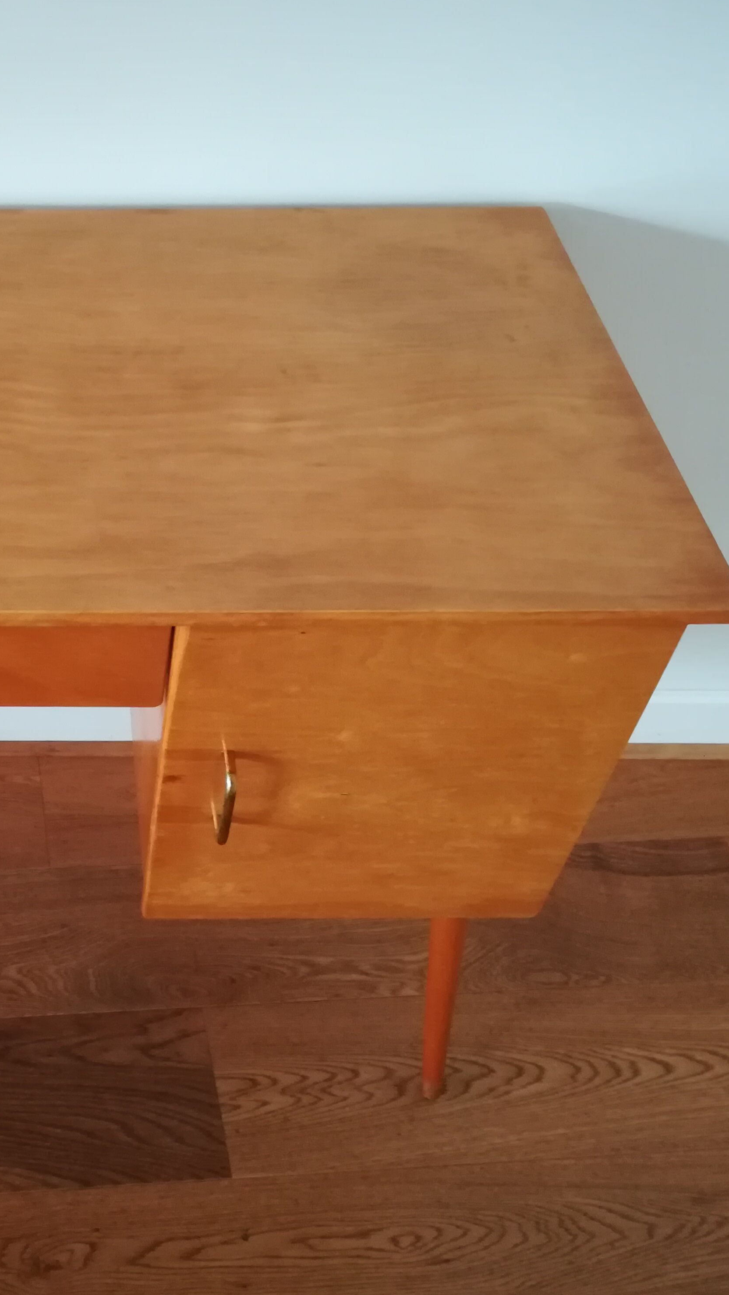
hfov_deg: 29.6
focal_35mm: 38
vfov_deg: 52.8
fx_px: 1306
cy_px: 649
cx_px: 45
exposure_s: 1/14.3
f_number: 2.2
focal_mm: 3.83
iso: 500
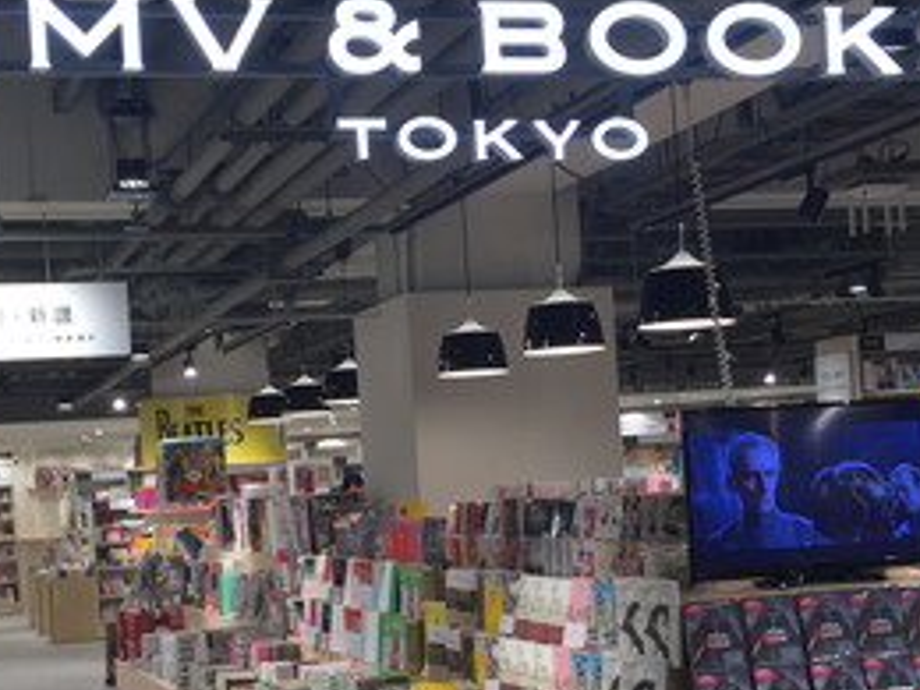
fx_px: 1781
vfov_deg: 21.8
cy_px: 488
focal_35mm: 67
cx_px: 442
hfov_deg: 29.0
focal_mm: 4.15
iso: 40
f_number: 2.2
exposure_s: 1/60
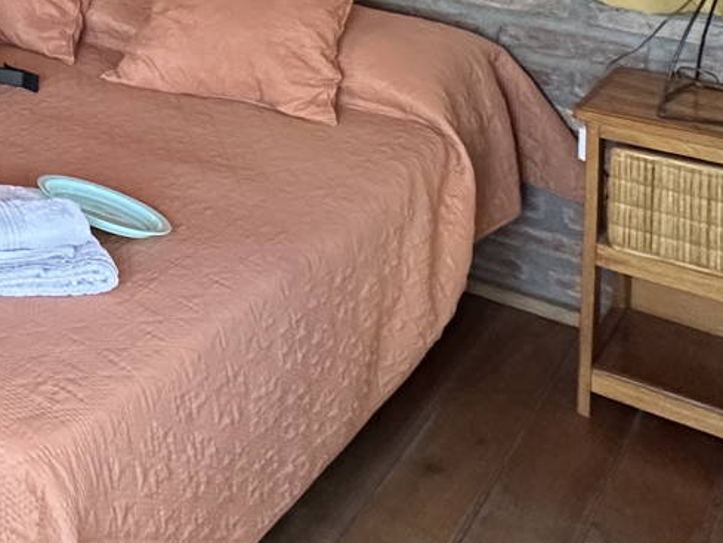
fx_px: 1149
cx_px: -387
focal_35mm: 55
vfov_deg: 22.9
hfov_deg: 25.4
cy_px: -206
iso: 200
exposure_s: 1/99
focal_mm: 2.22
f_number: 2.2
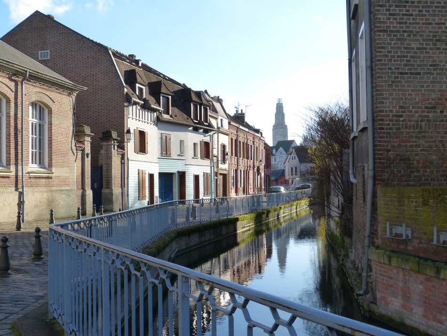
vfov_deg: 33.6
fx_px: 555
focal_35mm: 43
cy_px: 168
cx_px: 224
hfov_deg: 43.8
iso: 160
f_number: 4
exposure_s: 1/400
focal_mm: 7.4
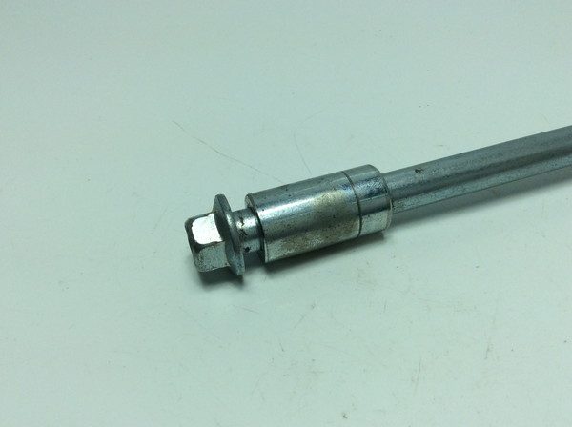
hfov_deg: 56.9
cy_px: 214
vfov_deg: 44.0
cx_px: 286
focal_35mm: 32
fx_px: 528
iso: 32
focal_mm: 3.3
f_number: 2.4
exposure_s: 1/805
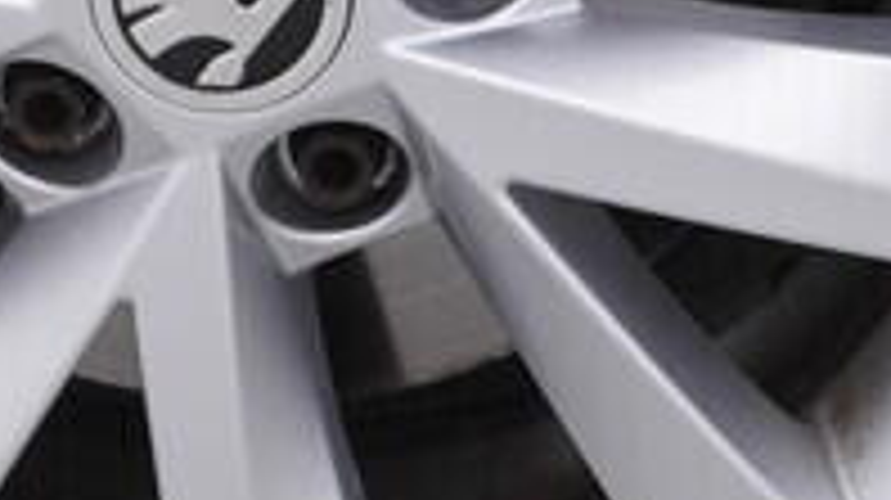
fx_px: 4603
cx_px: 189
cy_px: -236
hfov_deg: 11.0
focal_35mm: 195
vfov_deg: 6.1
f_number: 4
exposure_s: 1/80
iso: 125
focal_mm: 24
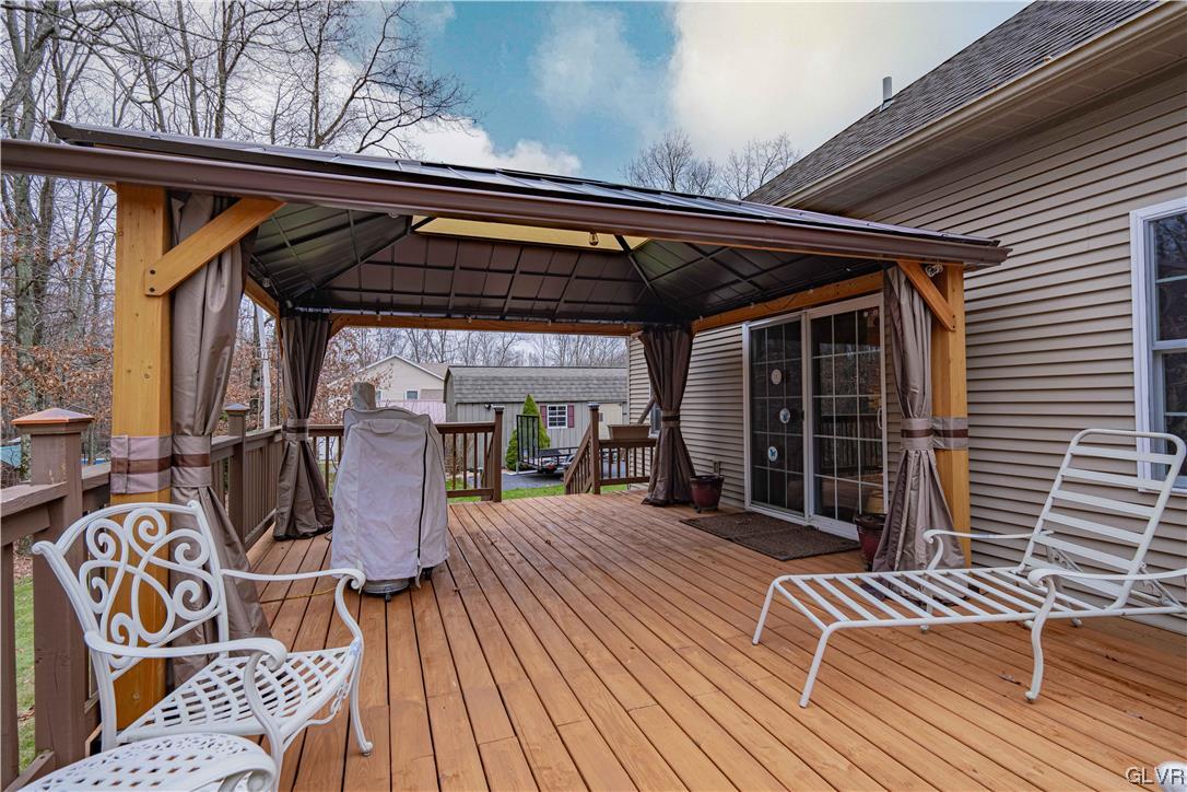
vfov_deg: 73.7
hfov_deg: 96.7
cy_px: 396
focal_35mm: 16
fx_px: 528
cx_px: 594
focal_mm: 16
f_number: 6.3
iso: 500
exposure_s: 1/640
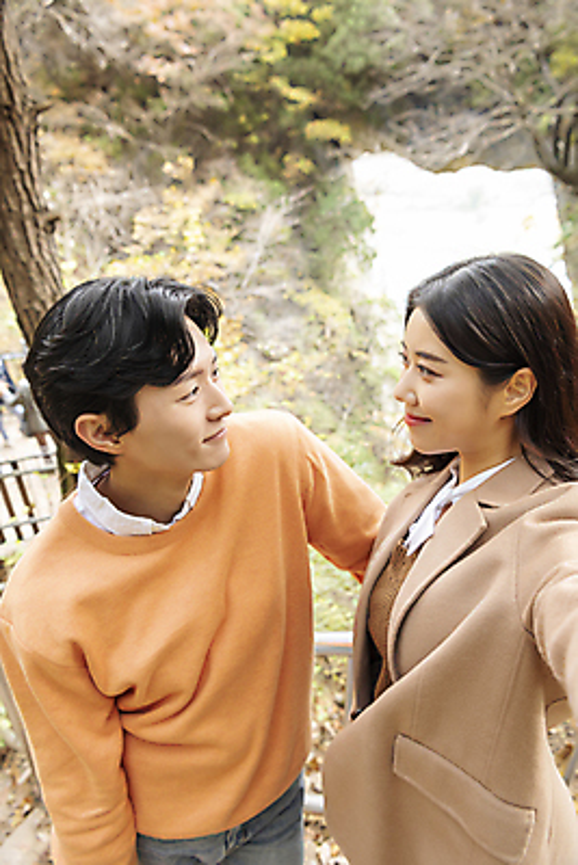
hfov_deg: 53.2
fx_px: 577
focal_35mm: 24
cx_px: 289
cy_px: 432
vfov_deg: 73.7
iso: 200
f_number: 4
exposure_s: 1/40
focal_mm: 24
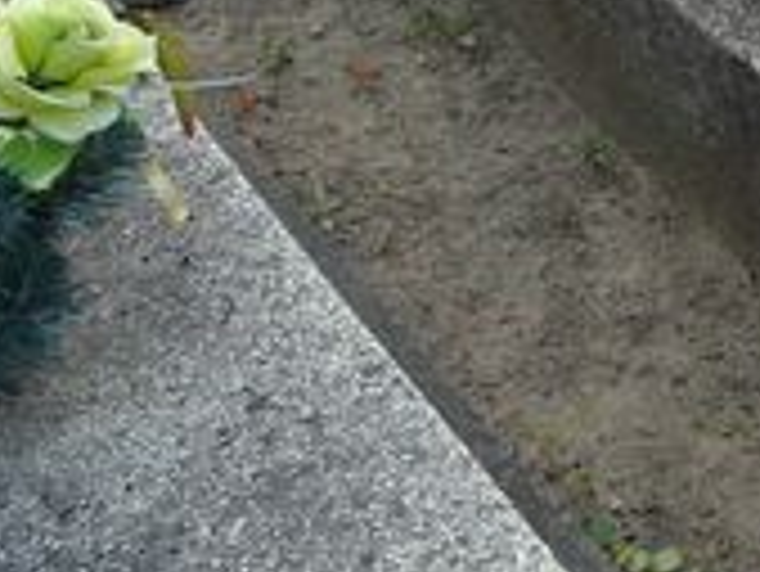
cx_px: 1192
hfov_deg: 18.6
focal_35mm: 91
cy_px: -180
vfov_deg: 15.4
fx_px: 1999
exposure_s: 1/90
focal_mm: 5.2
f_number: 3.4
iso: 80
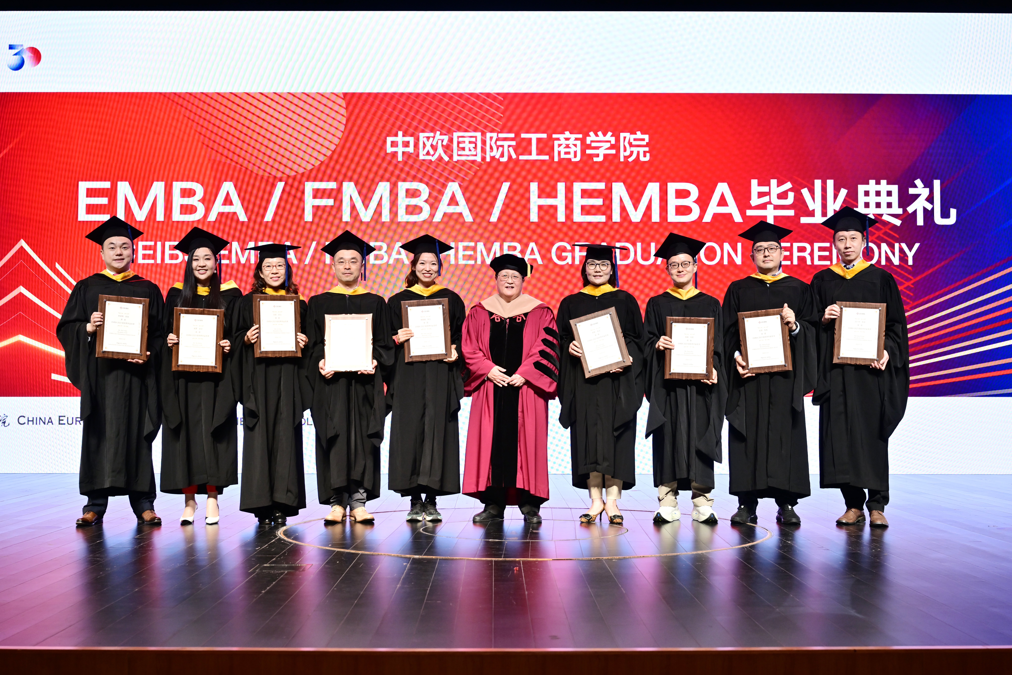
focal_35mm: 45
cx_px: 506
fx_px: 1265
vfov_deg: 29.9
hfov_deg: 43.6
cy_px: 338
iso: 800
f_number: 5.6
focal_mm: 45
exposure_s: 1/125
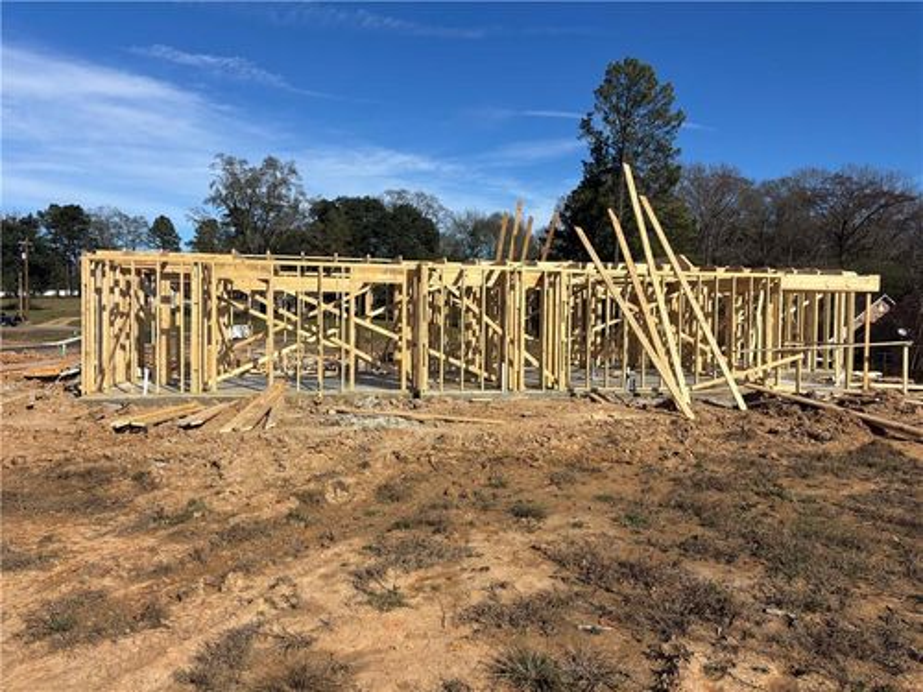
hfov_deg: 67.3
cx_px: 462
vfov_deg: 53.1
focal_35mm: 26
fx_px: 693
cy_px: 346
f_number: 1.6
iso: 50
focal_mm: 5.96
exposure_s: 1/5076
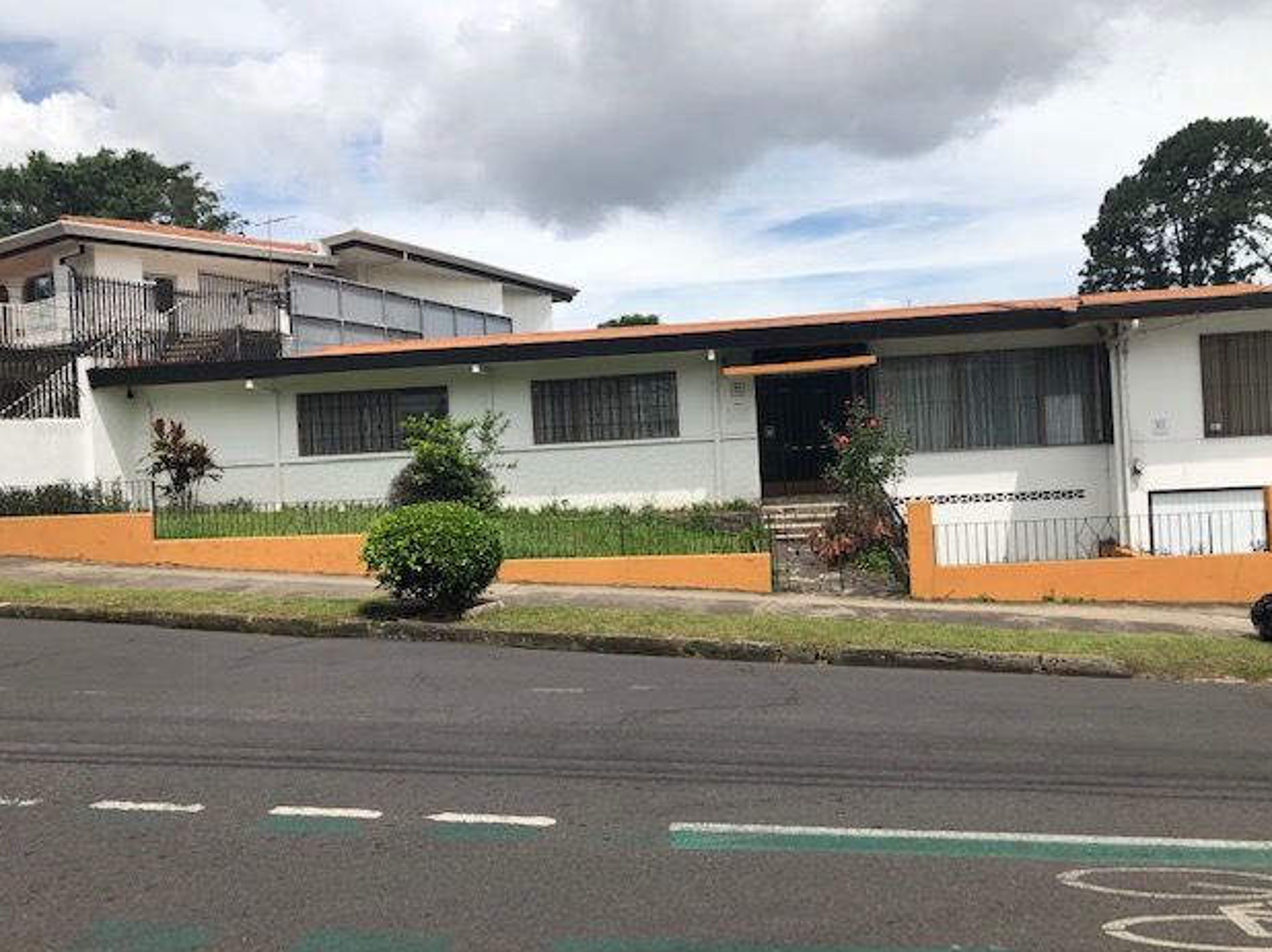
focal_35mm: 29
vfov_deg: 48.2
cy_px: 461
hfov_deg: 61.7
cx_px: 652
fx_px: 1065
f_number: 1.8
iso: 20
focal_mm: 3.99
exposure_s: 1/3003
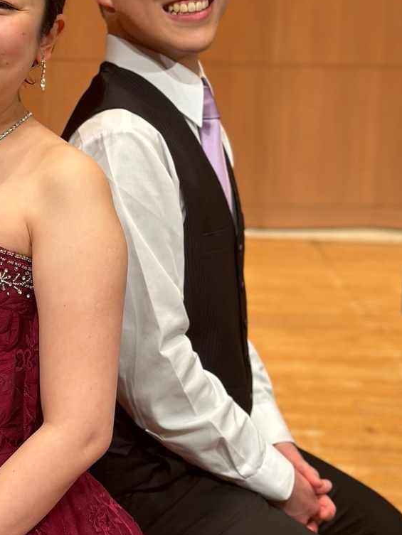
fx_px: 1316
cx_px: 55
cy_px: 204
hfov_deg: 17.2
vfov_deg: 23.0
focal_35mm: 85
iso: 125
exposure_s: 1/100
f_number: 1.78
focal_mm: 6.86
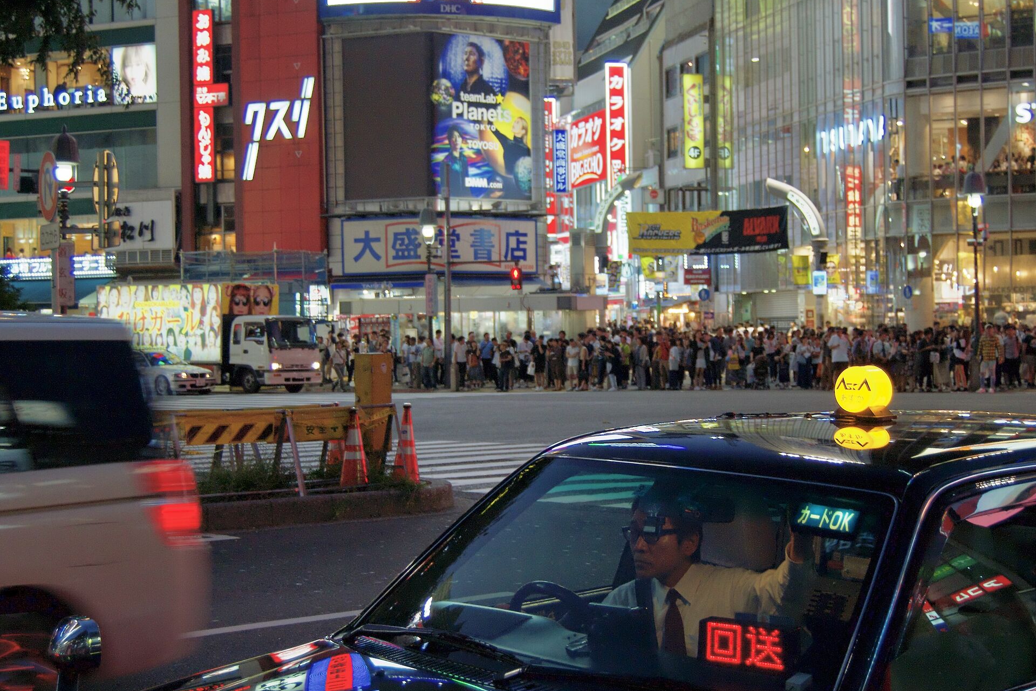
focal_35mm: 60
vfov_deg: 22.6
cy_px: 348
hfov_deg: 33.4
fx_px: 1727
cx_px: 544
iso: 200
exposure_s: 1/30
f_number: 4.5
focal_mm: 32
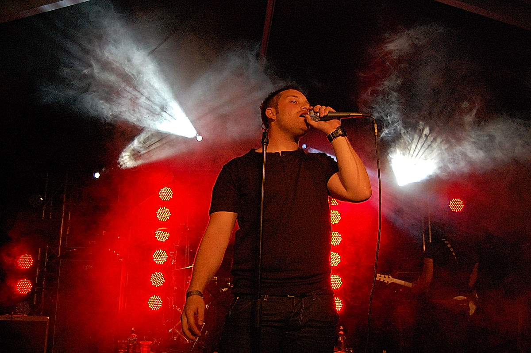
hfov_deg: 53.2
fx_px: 531
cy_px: 176
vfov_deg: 36.8
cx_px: 266
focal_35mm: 36
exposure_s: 1/320
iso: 1600
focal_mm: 24
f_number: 4.5
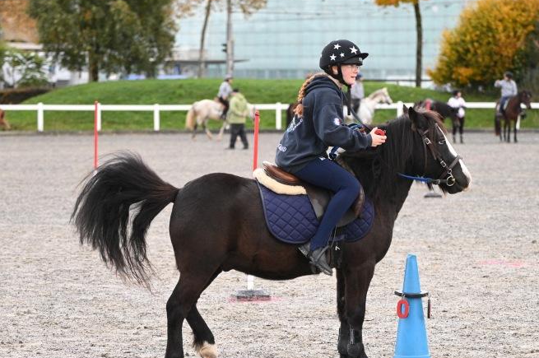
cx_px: 289
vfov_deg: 8.3
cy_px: 207
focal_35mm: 165
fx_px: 2467
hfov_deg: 12.5
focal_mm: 135
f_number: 4.8
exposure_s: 1/640
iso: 3200
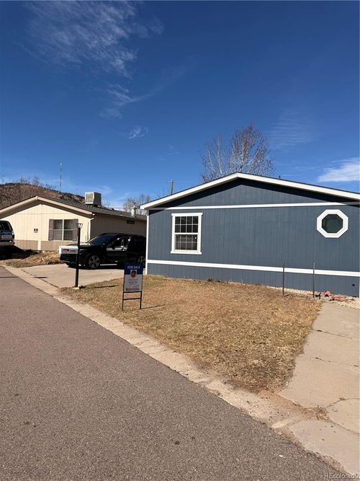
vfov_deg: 71.6
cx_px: 180
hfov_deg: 56.8
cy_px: 240
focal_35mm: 24
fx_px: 333
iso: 80
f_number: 1.78
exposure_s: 1/6711
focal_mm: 6.76
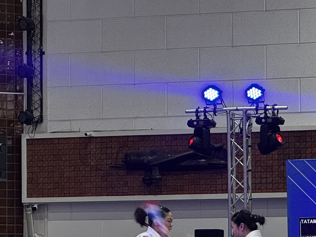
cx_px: 193
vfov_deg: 7.2
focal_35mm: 204
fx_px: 1863
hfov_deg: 9.7
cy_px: 255
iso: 200
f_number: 2.8
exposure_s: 1/62
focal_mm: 9
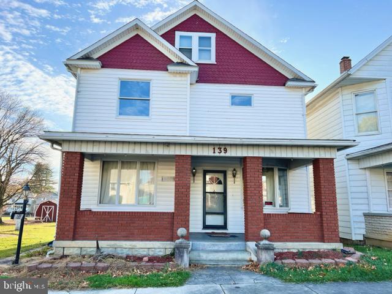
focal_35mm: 26
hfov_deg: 67.3
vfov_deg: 53.1
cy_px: 147
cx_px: 196
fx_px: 294
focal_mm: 5.7
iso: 50
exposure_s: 1/1575
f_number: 1.5
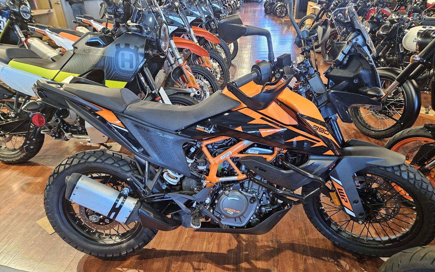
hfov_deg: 72.5
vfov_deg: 49.0
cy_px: 160
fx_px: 296
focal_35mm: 25
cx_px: 221
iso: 640
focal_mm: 5.4
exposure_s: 1/60
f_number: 1.8
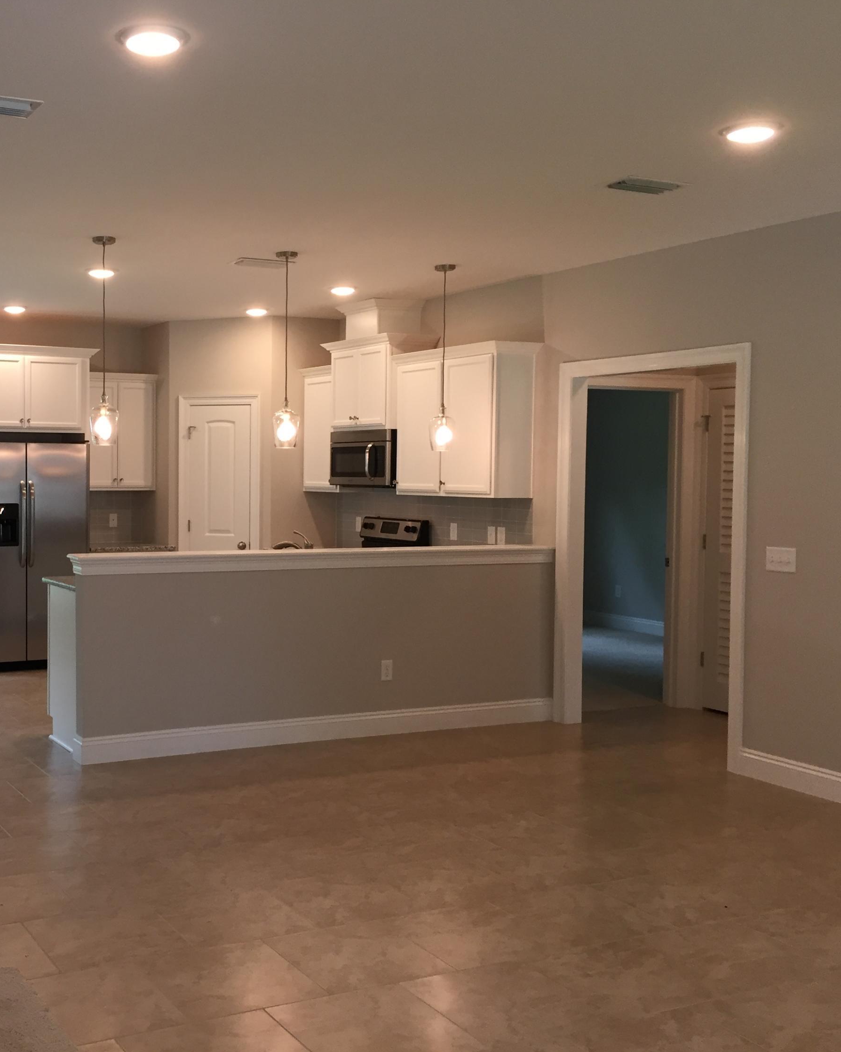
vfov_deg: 47.9
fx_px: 1182
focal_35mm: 38
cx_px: 177
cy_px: 525
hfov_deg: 37.8
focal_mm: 4.15
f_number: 2.2
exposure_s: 1/30
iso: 32
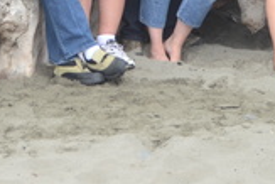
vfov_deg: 6.3
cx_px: 94
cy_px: -218
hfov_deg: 9.7
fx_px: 1621
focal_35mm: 212
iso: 100
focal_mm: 32
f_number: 5
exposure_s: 1/200
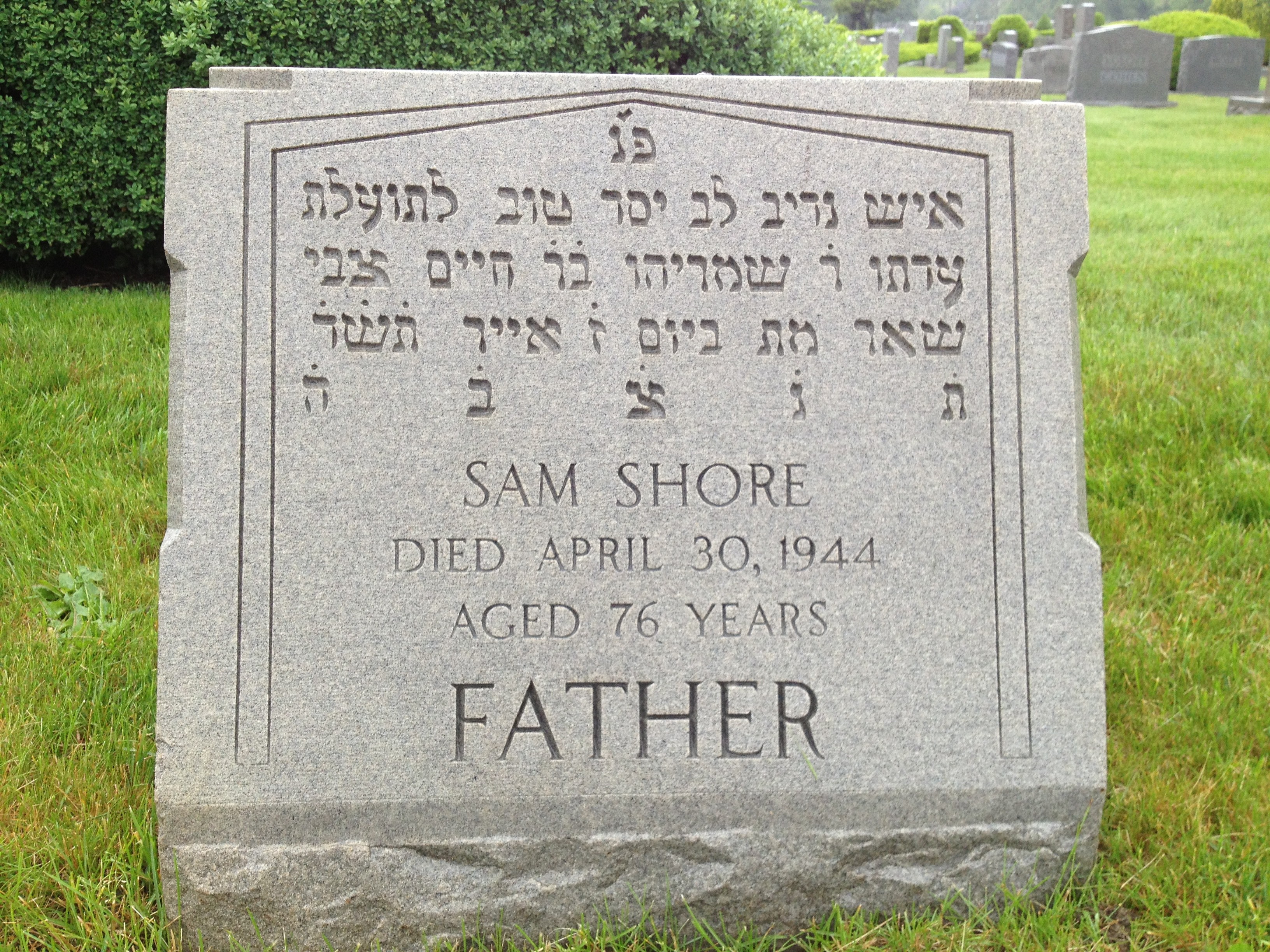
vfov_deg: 40.7
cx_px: 635
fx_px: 1284
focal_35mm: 35
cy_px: 476
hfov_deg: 52.6
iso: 80
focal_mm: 4.28
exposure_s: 1/120
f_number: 2.4
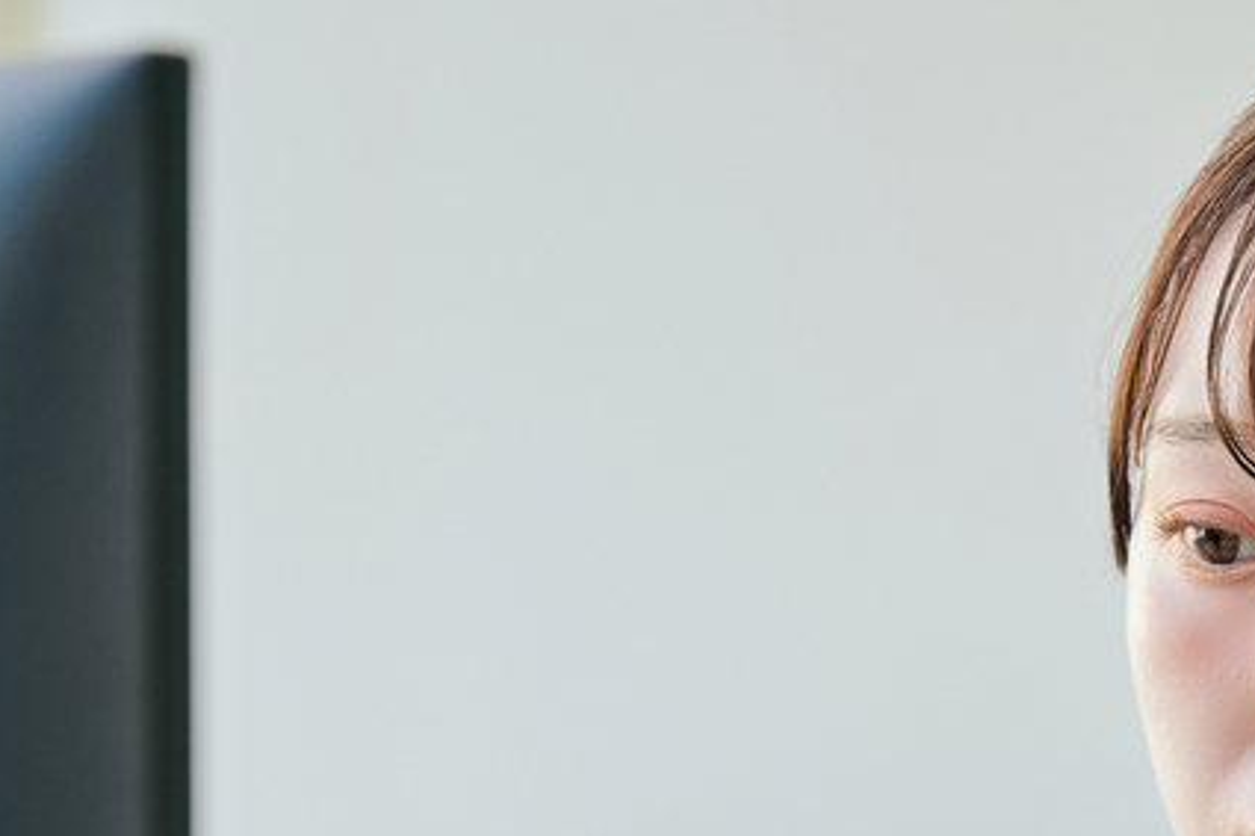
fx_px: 10036
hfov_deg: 7.1
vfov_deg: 4.7
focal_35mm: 288
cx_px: 939
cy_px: 1081
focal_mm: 102
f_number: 2.8
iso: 360
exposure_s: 1/250
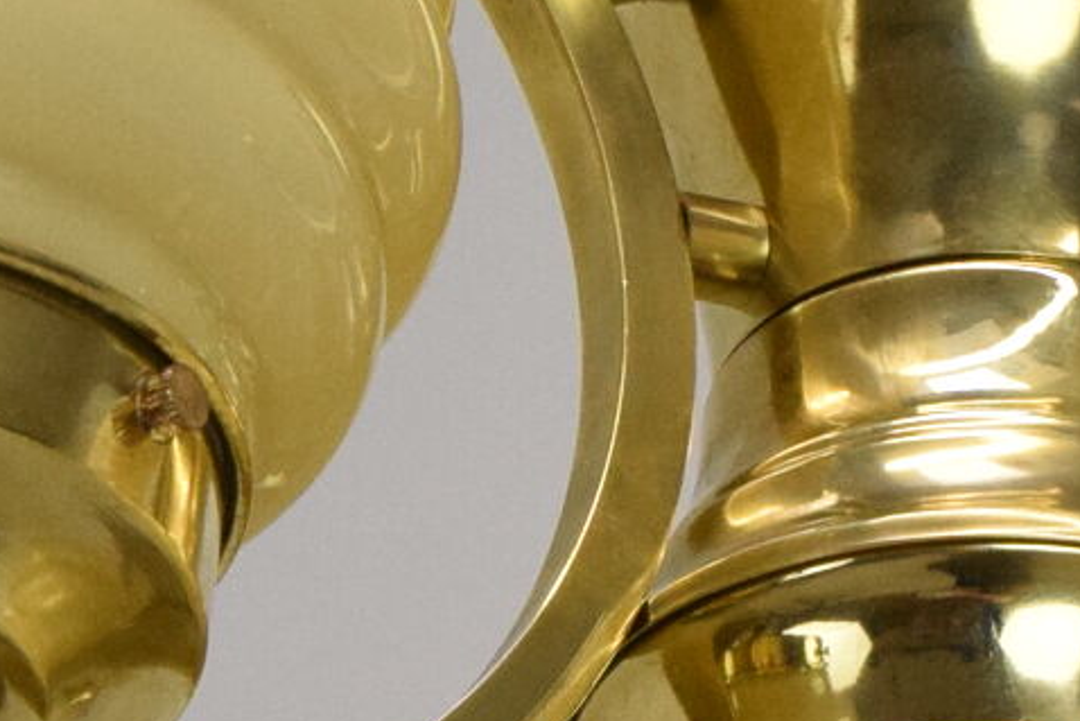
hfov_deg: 9.5
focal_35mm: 216
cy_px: 29
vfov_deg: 6.3
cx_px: 983
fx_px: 6486
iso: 1600
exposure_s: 1/320
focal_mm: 23
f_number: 9
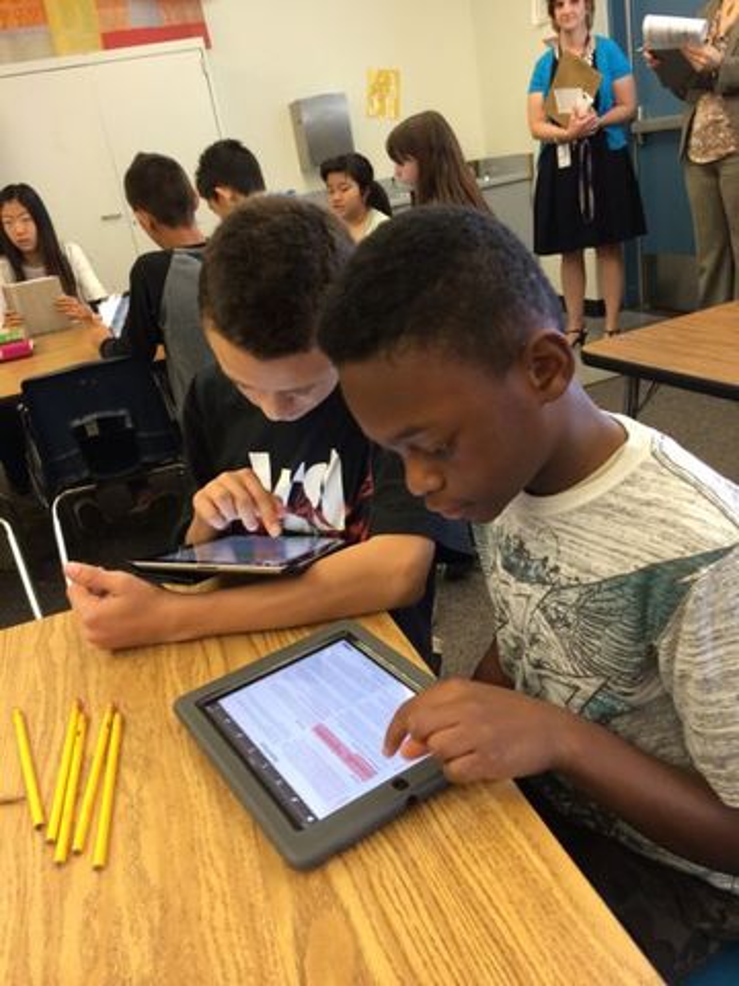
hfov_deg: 46.8
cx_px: 370
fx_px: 854
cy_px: 493
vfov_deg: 60.0
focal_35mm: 30
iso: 100
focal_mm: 4.12
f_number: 2.2
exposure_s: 1/30
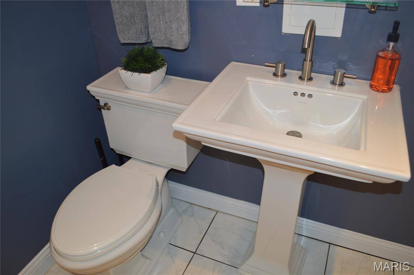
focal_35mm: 27
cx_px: 207
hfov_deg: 67.4
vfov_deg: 47.8
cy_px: 138
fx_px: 310
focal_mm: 18
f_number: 3.5
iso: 400
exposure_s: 1/60
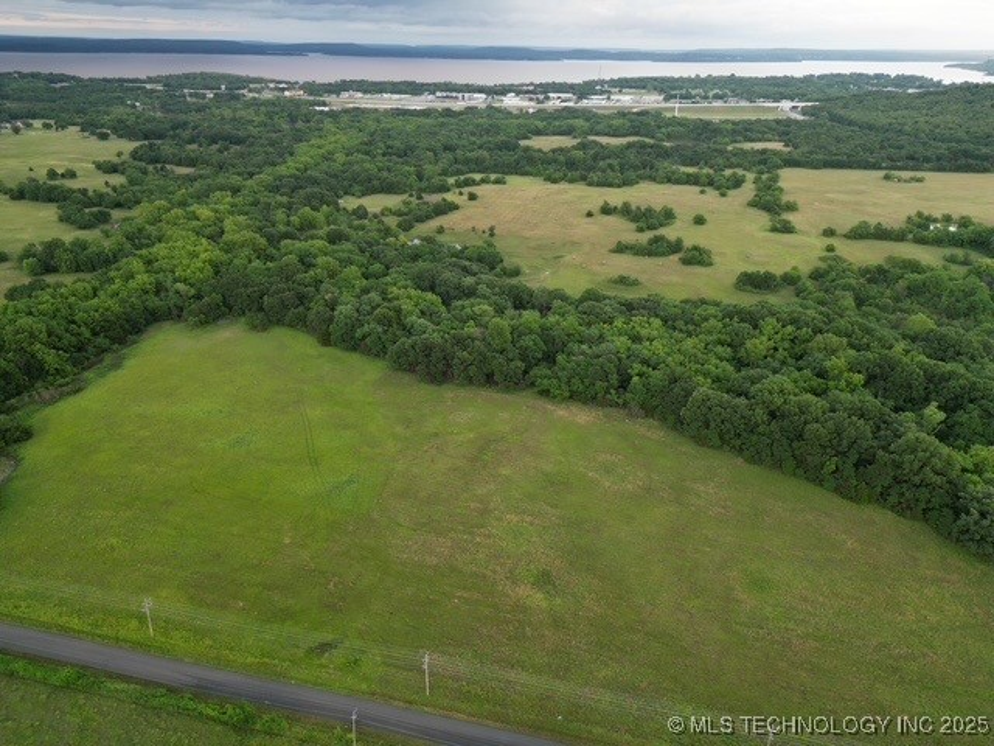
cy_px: 373
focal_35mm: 24
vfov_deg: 56.8
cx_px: 497
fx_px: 689
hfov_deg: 71.6
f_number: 1.7
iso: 160
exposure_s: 1/240
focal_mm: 6.72
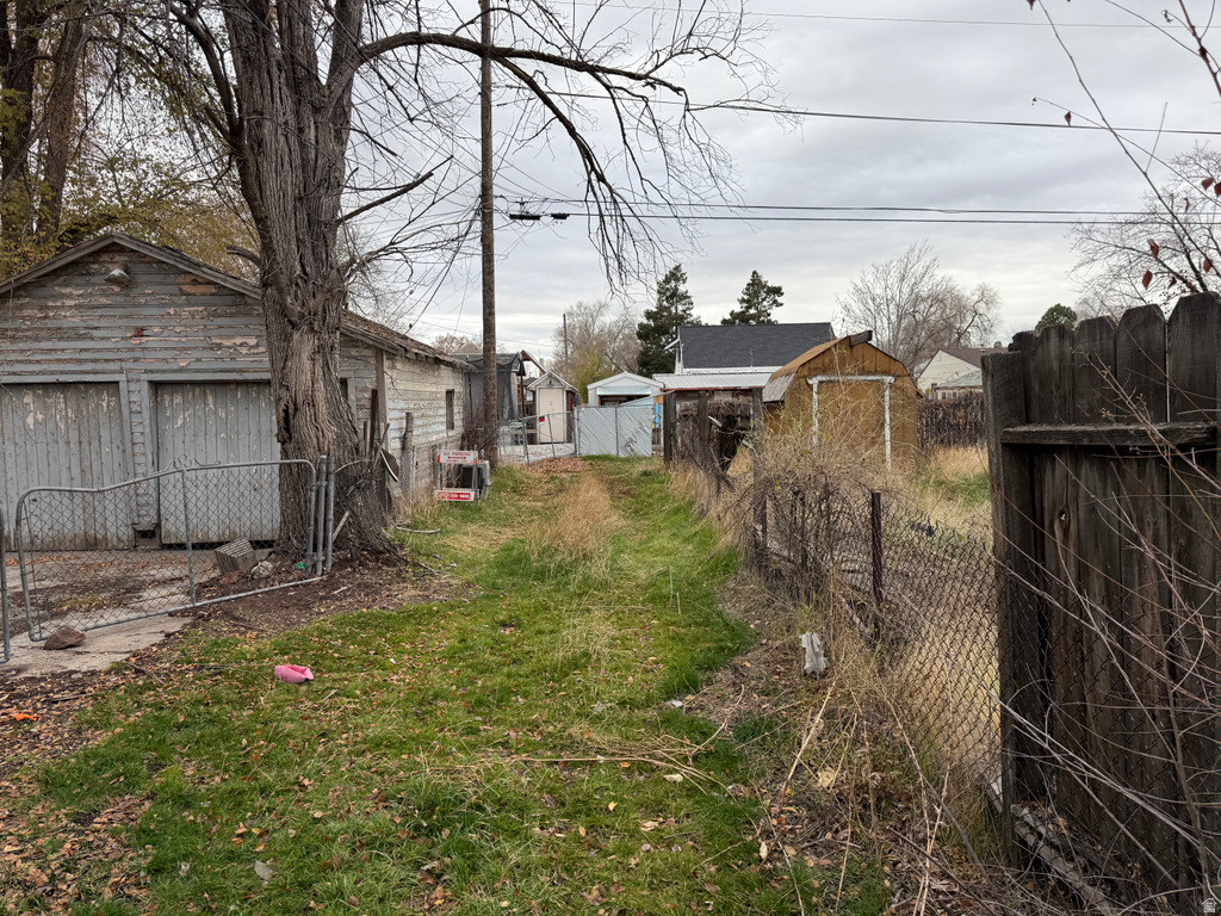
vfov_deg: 56.8
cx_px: 610
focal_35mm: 24
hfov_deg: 71.6
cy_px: 458
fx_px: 847
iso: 80
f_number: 1.78
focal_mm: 6.76
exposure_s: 1/1032
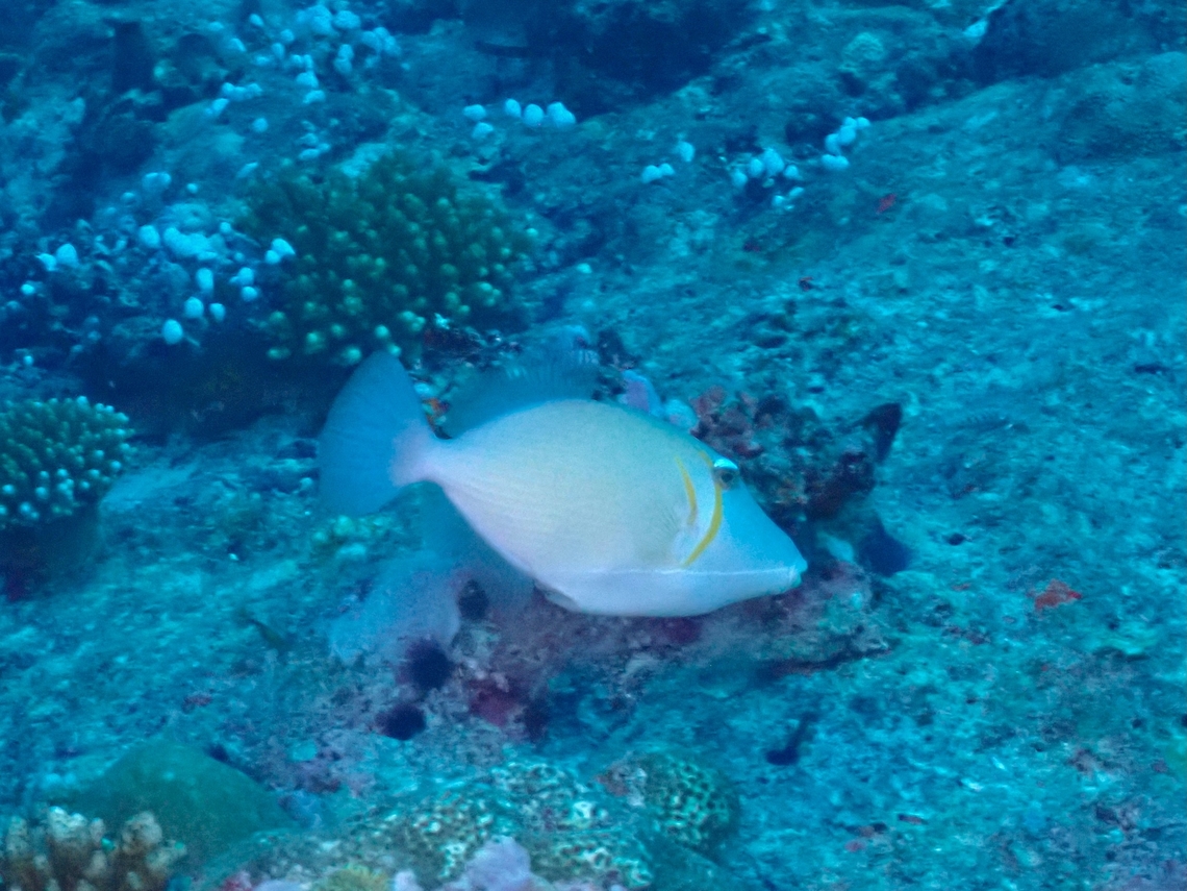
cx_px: 594
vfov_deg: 14.8
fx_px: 3429
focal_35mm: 100
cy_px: 446
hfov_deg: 19.6
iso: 1600
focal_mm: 18
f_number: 6.3
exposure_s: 1/200
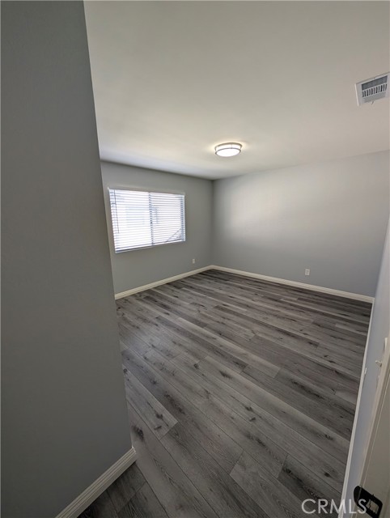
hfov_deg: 94.6
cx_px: 195
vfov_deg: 110.5
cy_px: 259
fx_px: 180
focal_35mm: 12
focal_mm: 2.02
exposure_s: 1/154
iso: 51
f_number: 1.7
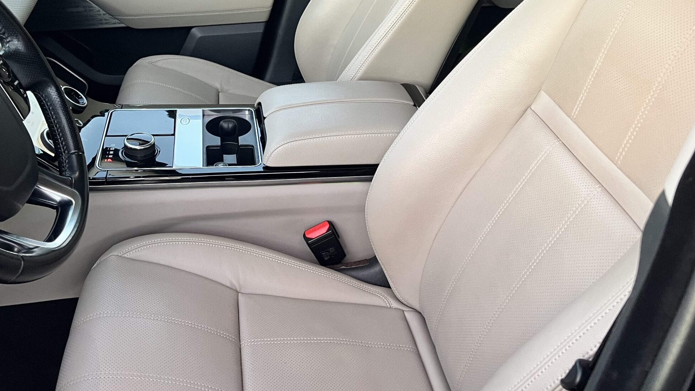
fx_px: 682
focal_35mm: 37
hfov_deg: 53.5
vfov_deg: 31.6
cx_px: 270
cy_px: 112
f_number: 1.5
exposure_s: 1/50
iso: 200
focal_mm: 5.7
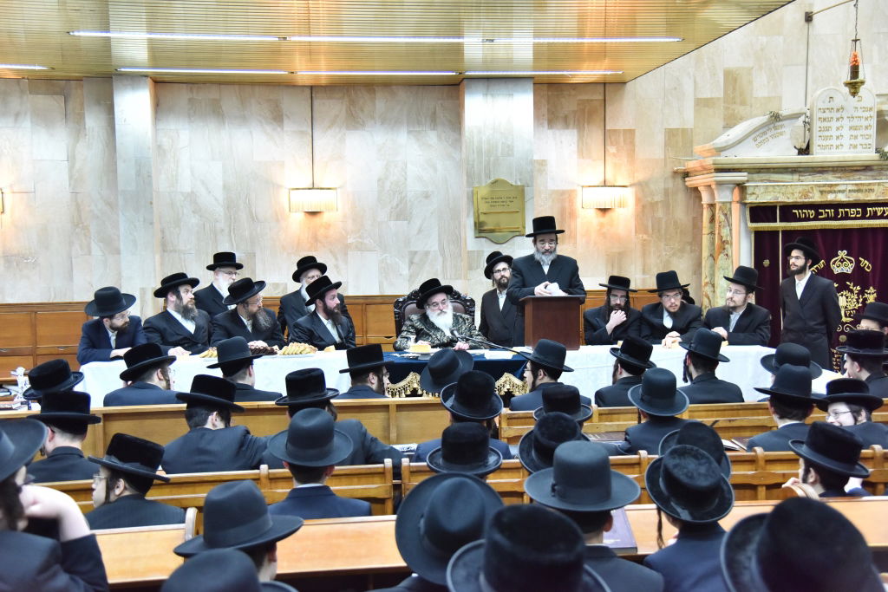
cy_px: 296
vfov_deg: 30.5
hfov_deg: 44.5
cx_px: 444
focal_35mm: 44
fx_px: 1085
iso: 2500
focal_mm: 44
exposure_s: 1/125
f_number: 4
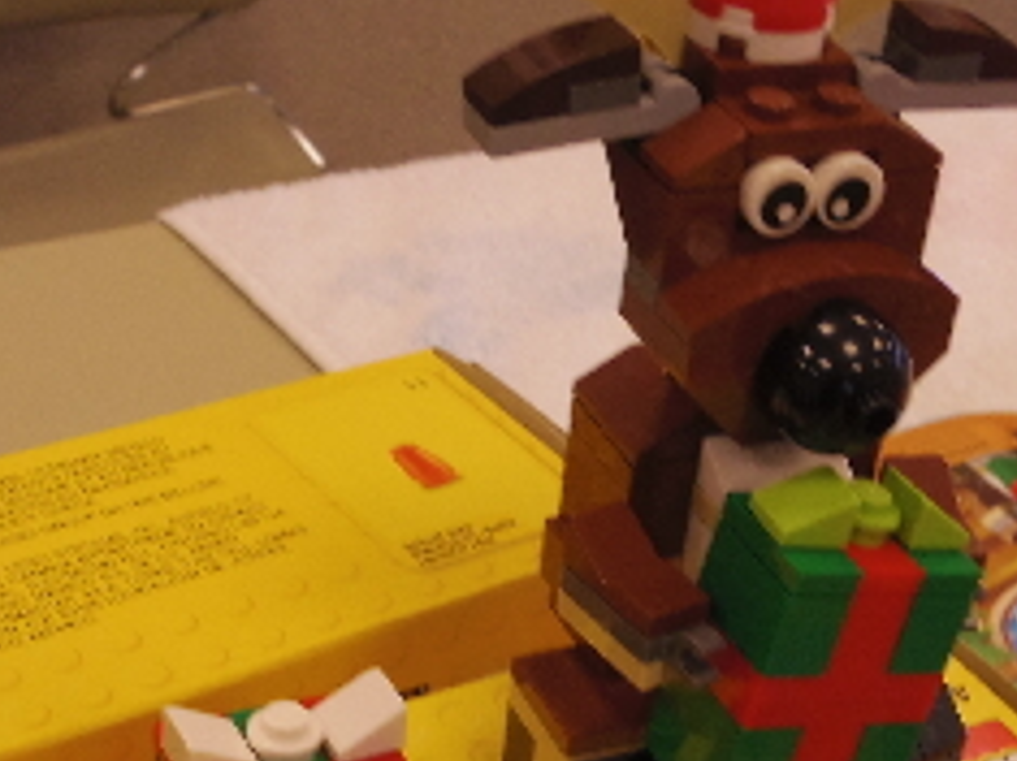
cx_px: 692
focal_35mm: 74
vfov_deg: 19.7
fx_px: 2173
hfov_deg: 26.2
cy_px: 584
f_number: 4.5
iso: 250
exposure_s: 1/50
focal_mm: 5.2
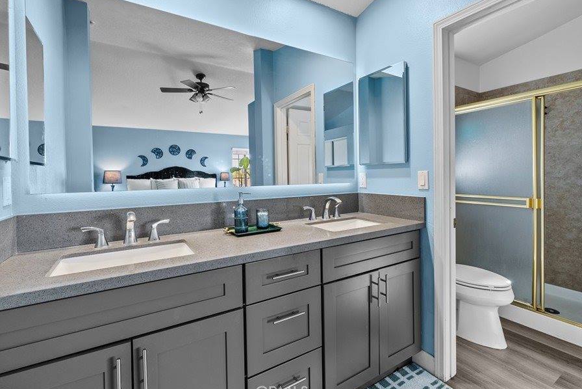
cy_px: 179
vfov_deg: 73.7
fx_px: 259
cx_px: 301
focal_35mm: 16
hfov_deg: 96.7
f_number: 9
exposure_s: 1/3
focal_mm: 14
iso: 250
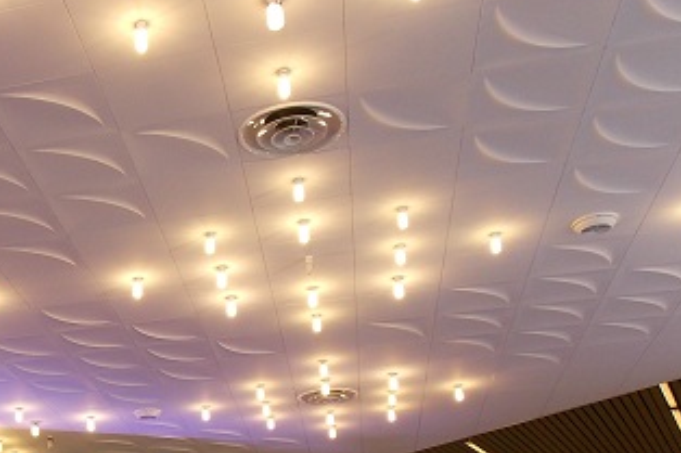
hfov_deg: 30.7
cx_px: 9
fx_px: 1153
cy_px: 477
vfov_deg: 21.3
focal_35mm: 61
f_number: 3.1
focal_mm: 4
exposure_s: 1/50
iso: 80
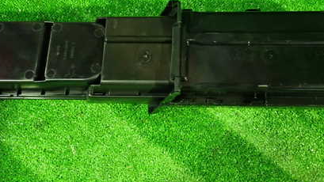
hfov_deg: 50.5
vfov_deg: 29.4
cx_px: 162
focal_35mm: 40
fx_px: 344
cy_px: 55
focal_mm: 4.5
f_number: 2
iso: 800
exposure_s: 1/25
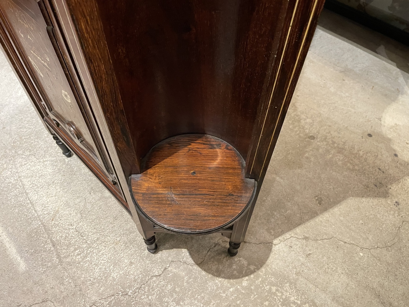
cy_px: 154
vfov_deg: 53.1
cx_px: 204
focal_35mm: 26
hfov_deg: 67.3
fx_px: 307
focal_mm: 4.2
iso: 500
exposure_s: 1/60
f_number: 1.6
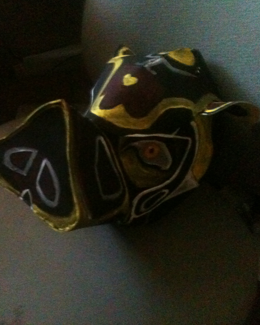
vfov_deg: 40.3
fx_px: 442
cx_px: 100
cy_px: 162
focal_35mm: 46
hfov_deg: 32.6
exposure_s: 1/10
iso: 1000
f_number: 2.8
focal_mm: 3.85
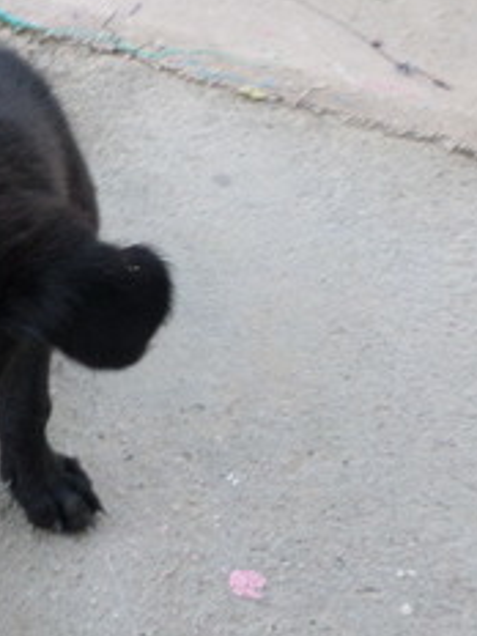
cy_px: 219
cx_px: 55
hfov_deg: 20.9
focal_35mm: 69
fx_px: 1268
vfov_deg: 28.0
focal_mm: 4.5
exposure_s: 1/30
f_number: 2.5
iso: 80
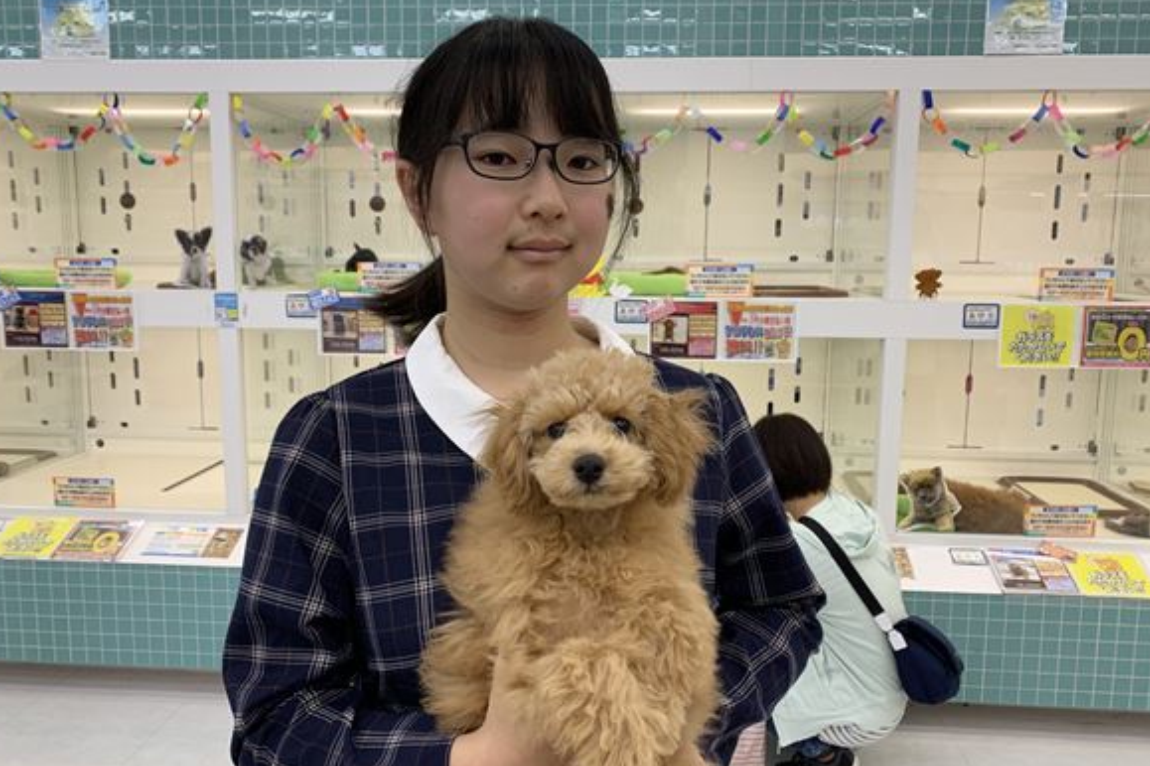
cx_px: 570
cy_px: 375
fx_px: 894
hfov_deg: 65.5
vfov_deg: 46.4
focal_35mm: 28
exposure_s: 1/120
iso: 80
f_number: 1.8
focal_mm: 4.25
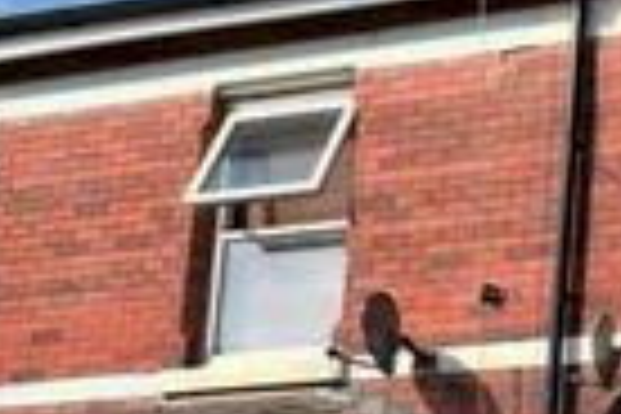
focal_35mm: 76
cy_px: 722
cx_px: 1053
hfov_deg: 20.5
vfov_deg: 15.6
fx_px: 1311
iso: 200
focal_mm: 10
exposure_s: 1/400
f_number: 10
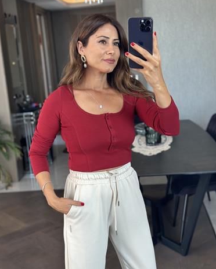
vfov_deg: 36.7
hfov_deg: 29.7
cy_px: 131
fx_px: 408
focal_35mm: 51
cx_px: 108
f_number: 1.78
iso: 125
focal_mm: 6.86
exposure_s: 1/116
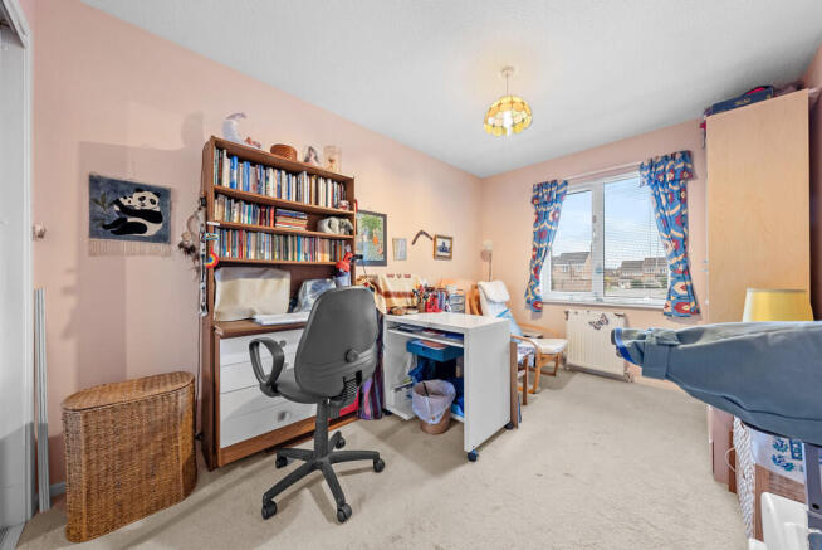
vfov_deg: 90.1
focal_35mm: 12
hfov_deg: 112.6
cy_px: 275
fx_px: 274
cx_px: 411
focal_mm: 12
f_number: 8
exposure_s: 5
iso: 200
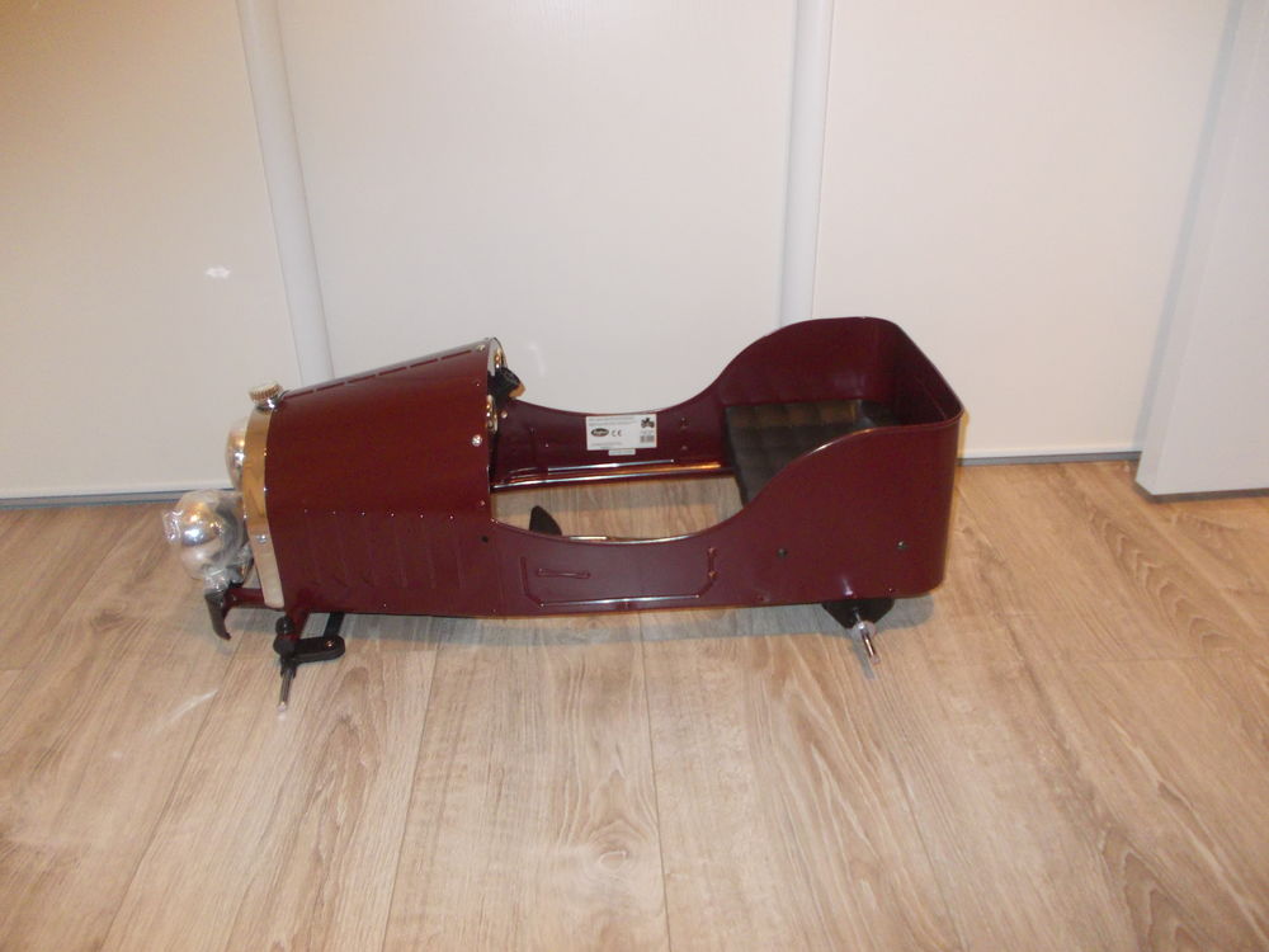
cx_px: 634
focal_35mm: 28
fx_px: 1026
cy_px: 476
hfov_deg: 63.4
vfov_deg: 49.7
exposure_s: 1/25
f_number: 2.7
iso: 200
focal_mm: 4
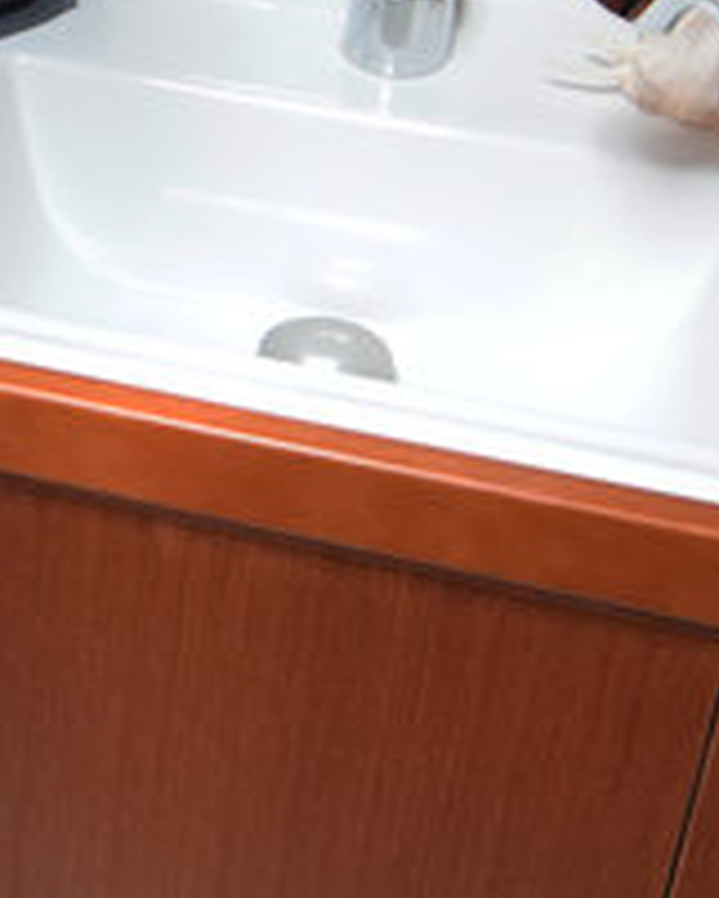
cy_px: 109
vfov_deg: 22.1
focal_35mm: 85
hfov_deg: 17.1
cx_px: -223
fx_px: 2248
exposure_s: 1/50
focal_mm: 11
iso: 1600
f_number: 3.5
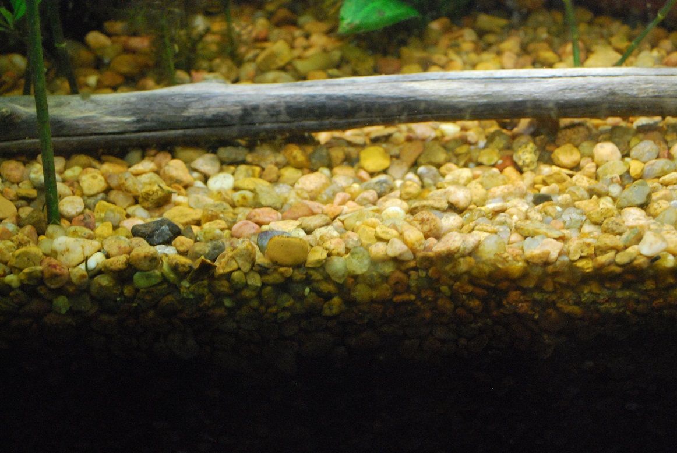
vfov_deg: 25.1
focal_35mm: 54
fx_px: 1017
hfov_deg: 36.8
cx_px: 338
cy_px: 226
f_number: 5.3
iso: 1400
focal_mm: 36
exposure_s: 1/30
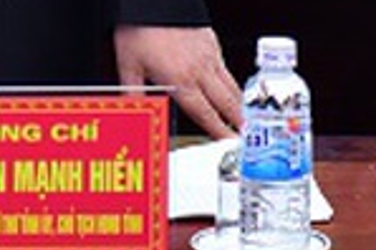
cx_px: 38
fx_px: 3391
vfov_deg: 4.1
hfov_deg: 6.3
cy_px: -386
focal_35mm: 325
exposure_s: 1/50
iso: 900
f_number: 3.2
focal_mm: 62
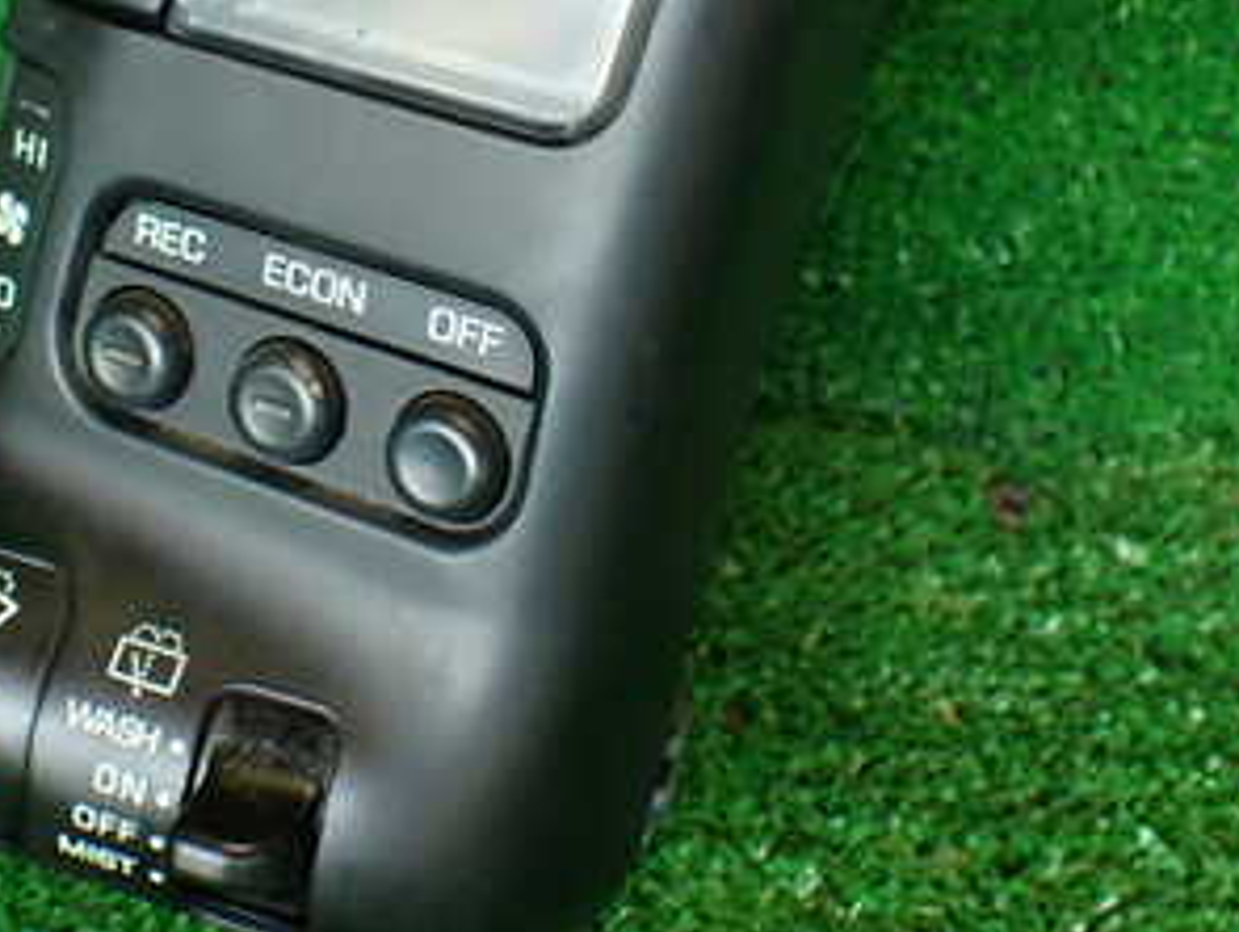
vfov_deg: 22.2
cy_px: 134
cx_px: 340
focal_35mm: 65
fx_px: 2329
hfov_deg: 29.4
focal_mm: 5.79
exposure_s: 1/50
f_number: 2.4
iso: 200
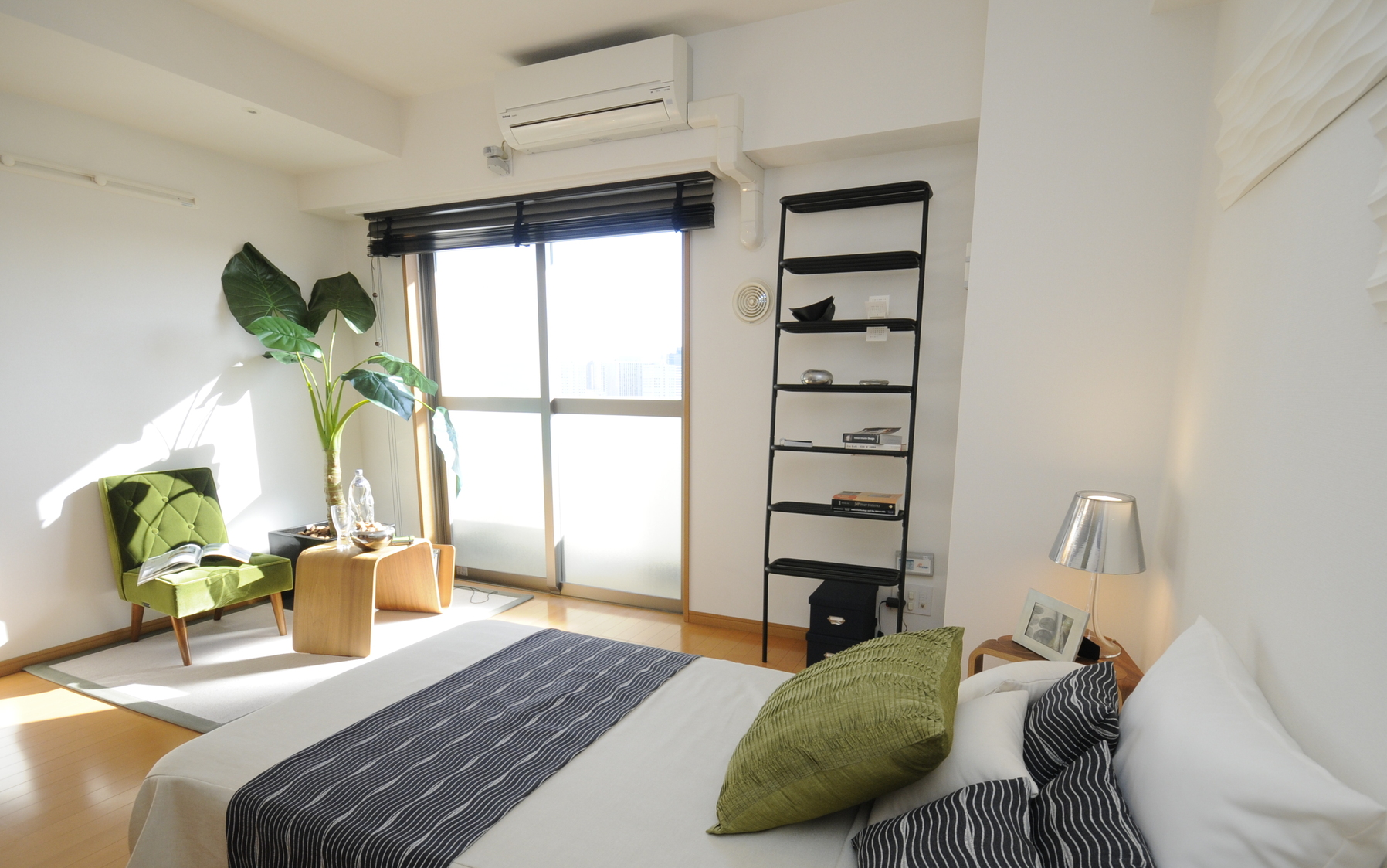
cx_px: 710
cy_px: 505
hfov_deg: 94.3
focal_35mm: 17
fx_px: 643
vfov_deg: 67.6
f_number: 9
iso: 400
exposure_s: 1/60
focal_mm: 10
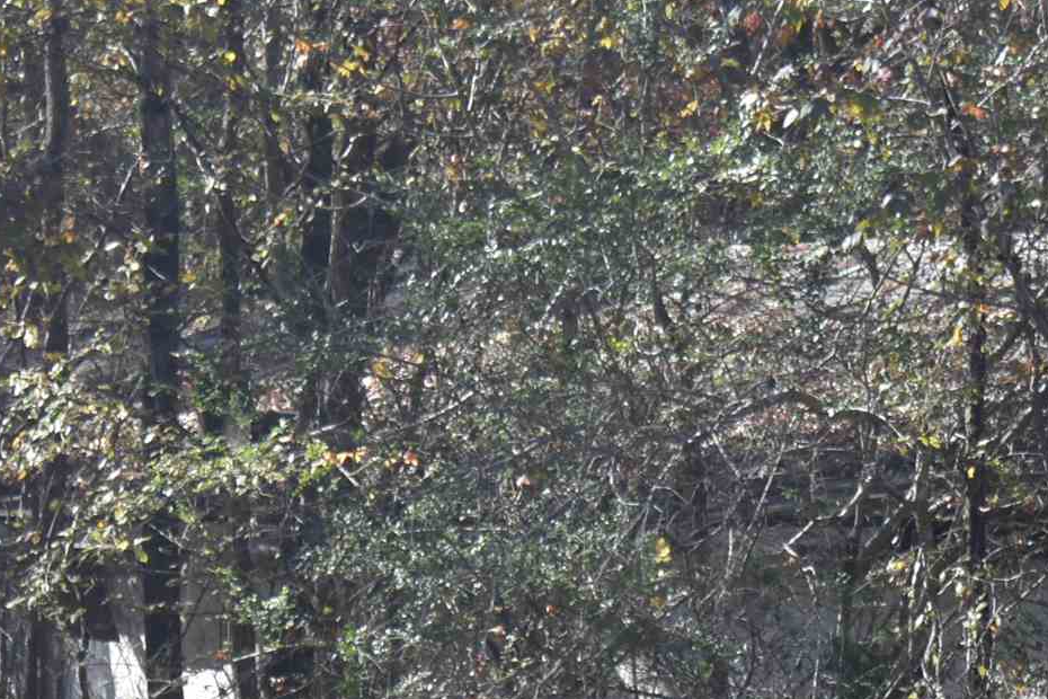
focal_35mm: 273
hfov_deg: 7.5
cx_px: 1359
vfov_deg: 5.0
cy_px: 822
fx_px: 7937
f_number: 6.3
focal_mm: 55
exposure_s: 1/160
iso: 100
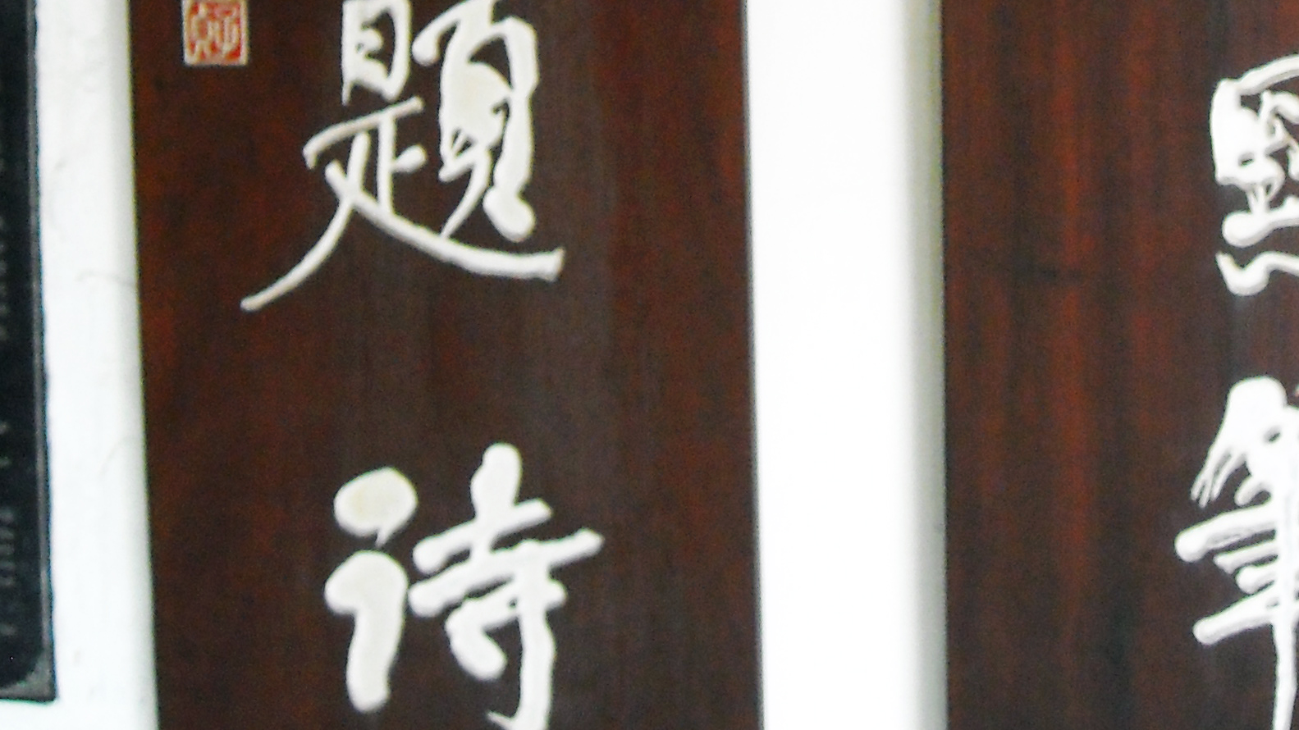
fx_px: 2549
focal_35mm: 74
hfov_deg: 28.5
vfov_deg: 15.3
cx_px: 834
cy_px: -313
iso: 308
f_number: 2.8
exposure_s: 1/60
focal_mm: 5.7
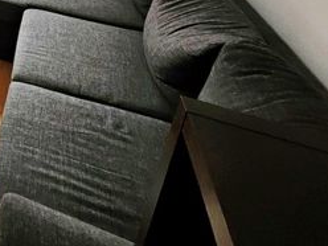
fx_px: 351
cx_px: -117
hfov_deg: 33.3
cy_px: -82
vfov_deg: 29.9
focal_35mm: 37
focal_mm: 1.7
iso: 125
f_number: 2.2
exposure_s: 1/50
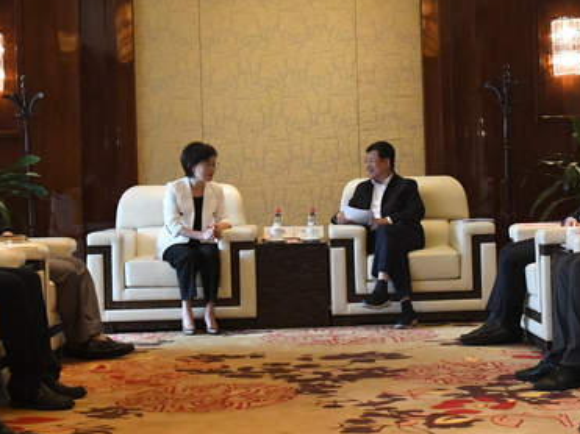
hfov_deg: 23.5
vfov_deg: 17.8
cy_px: 183
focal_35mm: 83
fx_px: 1390
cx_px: 344
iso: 12800
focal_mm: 32
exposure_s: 1/250
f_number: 5
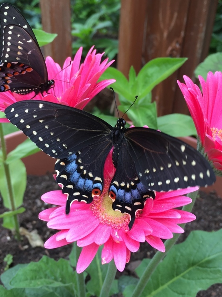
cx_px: 96
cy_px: 135
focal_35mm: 38
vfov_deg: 48.9
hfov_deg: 37.7
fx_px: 325
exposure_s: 1/159
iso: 32
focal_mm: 4.15
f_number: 2.2
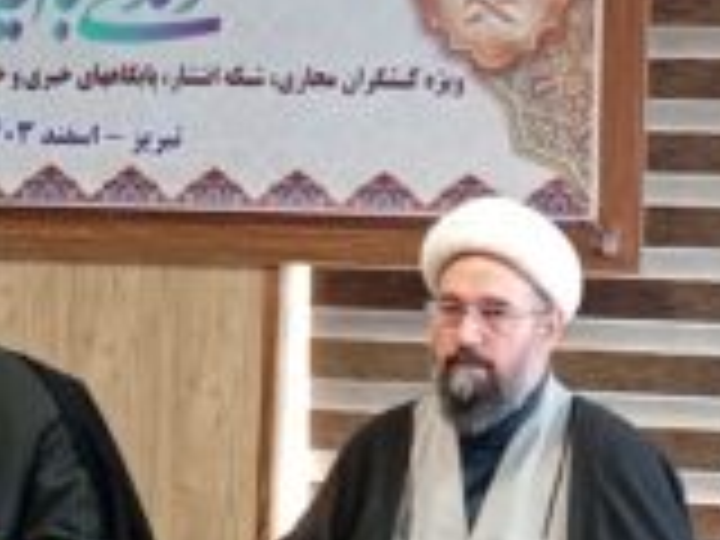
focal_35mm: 170
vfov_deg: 8.7
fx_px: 3536
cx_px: -45
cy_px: 112
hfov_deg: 11.5
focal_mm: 4.22
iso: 1137
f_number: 1.8
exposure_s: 1/33.3
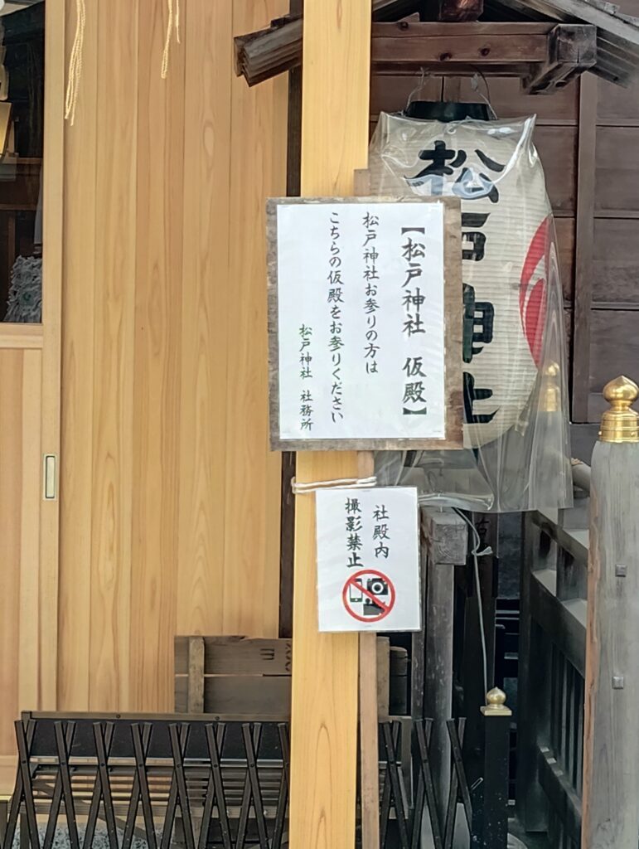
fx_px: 687
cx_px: 320
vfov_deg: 63.4
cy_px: 424
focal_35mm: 28
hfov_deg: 49.9
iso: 50
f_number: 1.8
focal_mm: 4.22
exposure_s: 1/115
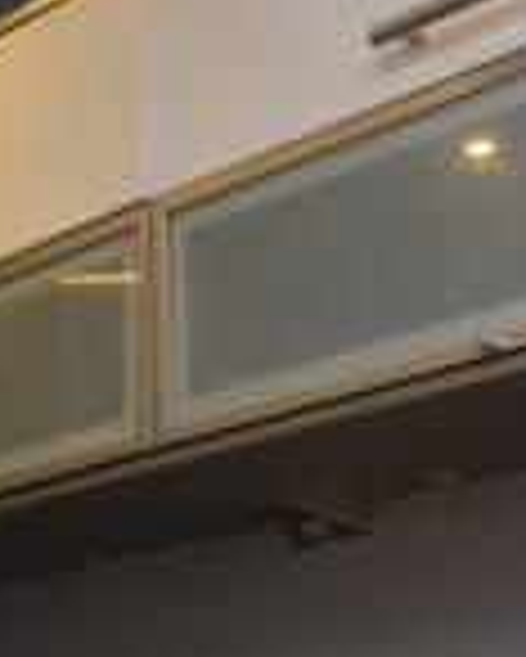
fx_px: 1924
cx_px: -94
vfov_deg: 17.8
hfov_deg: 15.1
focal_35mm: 99
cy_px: 920
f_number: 5
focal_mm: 10
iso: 800
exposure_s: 1/100
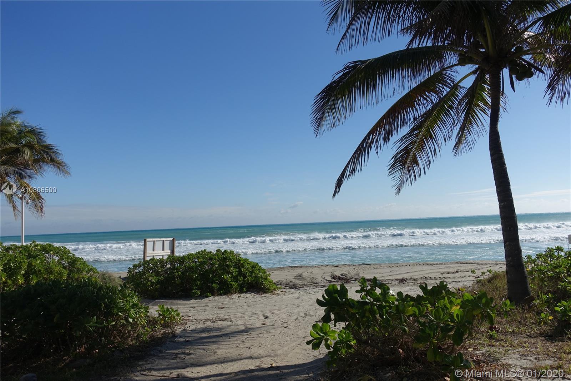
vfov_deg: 44.9
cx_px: 286
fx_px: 460
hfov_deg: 63.7
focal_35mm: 29
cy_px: 190
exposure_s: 1/400
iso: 125
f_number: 3.2
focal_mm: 10.7
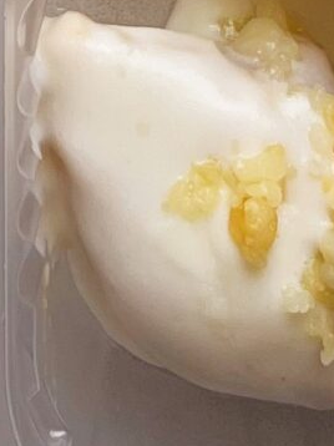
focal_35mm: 186
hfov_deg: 7.9
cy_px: -1105
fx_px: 2396
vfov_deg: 8.2
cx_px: -112
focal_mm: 5.1
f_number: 1.6
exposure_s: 1/283
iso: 40
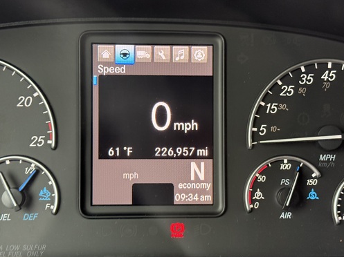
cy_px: 155
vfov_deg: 25.2
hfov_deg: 33.2
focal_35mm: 58
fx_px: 576
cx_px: 180
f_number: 1.78
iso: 320
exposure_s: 1/40
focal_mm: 6.76
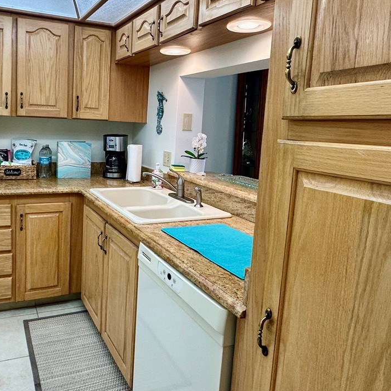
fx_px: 358
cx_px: 126
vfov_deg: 57.1
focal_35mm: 28
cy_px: 171
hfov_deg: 55.9
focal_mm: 2.22
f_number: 2.2
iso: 160
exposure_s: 1/120
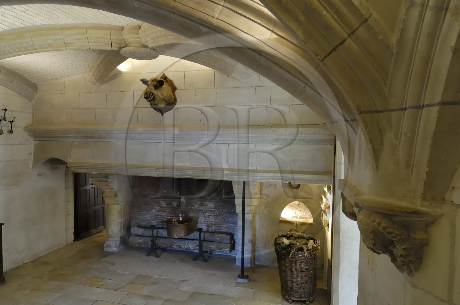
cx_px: 230
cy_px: 152
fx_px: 268
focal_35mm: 21
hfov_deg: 81.3
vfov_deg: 59.3
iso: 100
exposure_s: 3
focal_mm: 14
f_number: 9
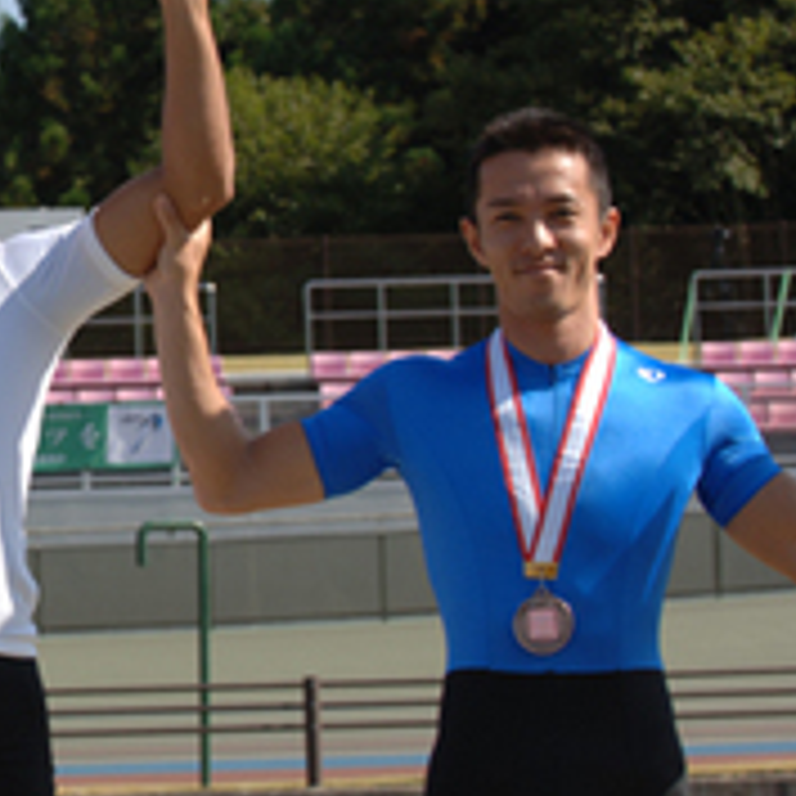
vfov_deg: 7.7
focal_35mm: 226
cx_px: -130
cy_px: 308
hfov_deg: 7.7
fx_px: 5880
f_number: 6.7
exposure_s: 1/250
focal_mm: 70
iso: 100
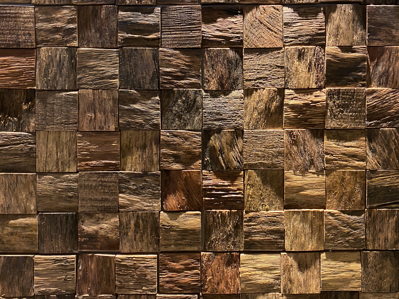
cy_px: 122
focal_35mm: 35
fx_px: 403
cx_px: 217
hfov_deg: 52.6
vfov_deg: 40.5
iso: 400
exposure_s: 1/33
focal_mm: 4.25
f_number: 1.8
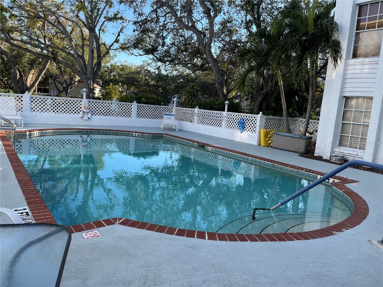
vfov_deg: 53.1
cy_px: 144
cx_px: 192
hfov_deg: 67.3
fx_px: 288
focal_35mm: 26
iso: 50
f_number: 1.6
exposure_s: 1/766
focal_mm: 5.1
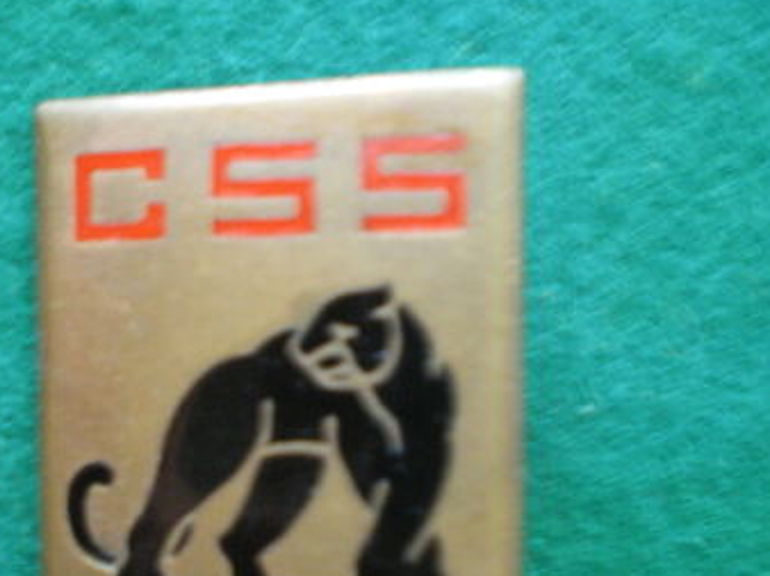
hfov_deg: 35.3
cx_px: 267
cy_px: 396
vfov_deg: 26.8
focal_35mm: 54
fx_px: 1200
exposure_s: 1/6
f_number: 3.1
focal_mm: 6.3
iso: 400
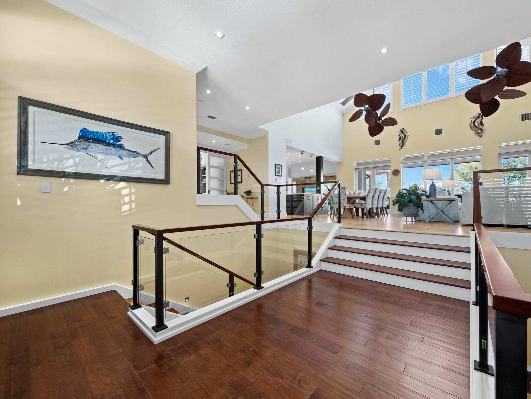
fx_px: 215
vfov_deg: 85.7
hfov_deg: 102.0
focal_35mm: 14
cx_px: 266
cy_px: 200
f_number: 9
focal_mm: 7
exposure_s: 1/3
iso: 400
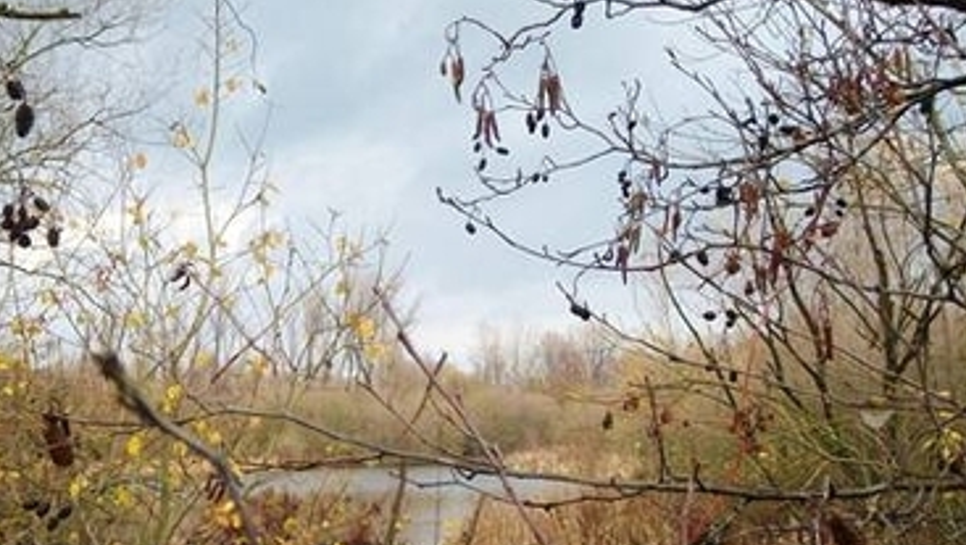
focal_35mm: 89
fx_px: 2281
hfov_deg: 23.6
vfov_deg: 13.6
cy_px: 424
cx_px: 226
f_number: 3.6
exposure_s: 1/160
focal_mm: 8.8
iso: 80
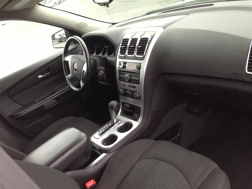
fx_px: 240
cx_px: 126
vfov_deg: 42.9
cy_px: 94
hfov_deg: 55.4
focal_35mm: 33
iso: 100
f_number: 2.4
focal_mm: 4.13
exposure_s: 1/120
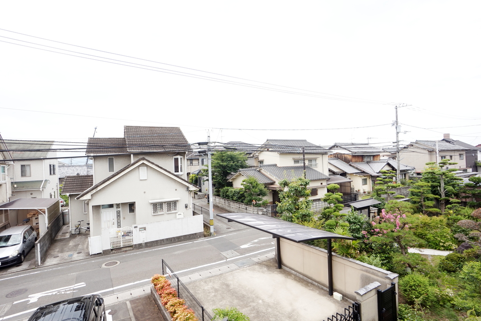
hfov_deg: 95.0
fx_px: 220
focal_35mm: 16
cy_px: 160
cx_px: 240
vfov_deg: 72.1
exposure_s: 1/100
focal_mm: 11
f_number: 9
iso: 100
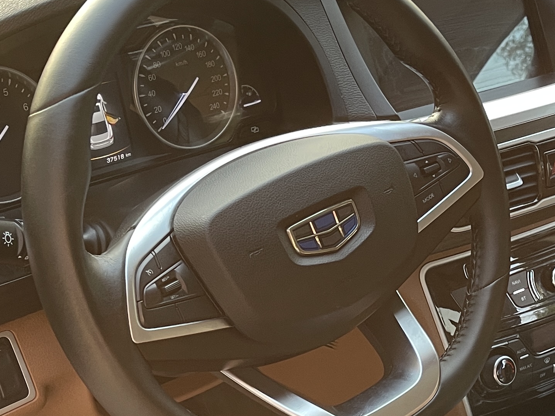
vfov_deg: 20.8
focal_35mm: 70
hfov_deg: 27.6
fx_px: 1122
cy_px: 337
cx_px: 370
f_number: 1.6
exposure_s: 1/60
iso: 160
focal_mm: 5.1
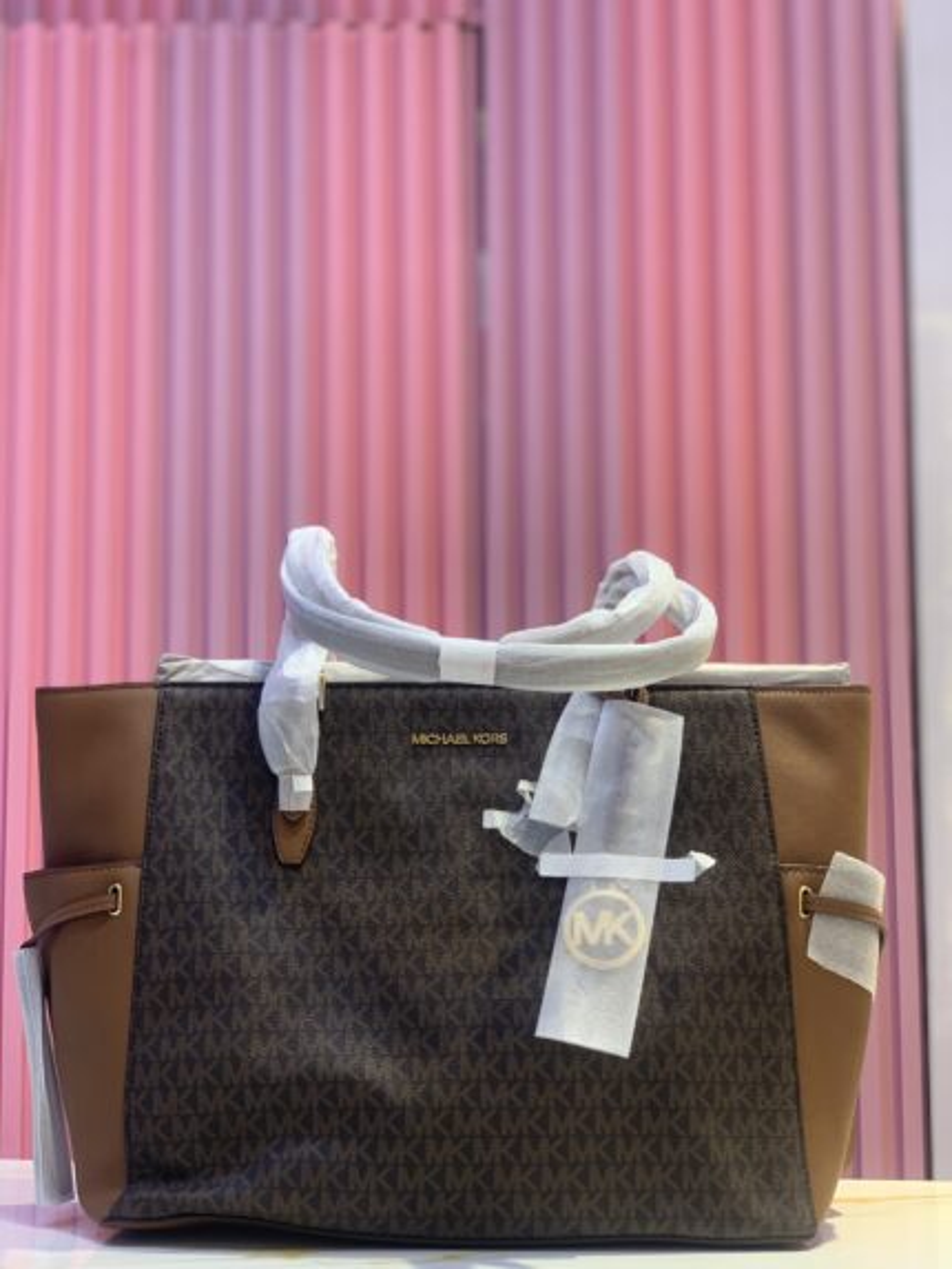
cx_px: 476
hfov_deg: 28.0
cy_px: 634
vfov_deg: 36.8
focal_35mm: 52
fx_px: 1906
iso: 64
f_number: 2.4
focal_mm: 6
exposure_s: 1/50
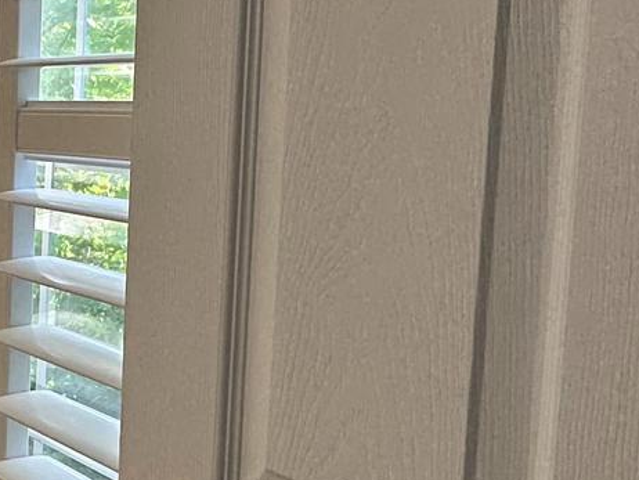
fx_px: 1145
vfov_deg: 23.7
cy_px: 212
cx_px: -259
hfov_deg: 25.4
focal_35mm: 62
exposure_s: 1/120
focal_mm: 2.22
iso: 80
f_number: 2.2
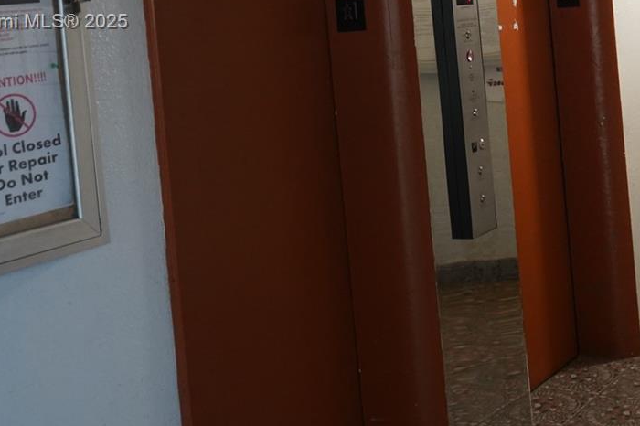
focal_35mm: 64
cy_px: 23
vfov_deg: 20.7
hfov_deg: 30.2
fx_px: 1137
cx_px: 567
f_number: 3.5
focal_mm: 28
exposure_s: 1/160
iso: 3200
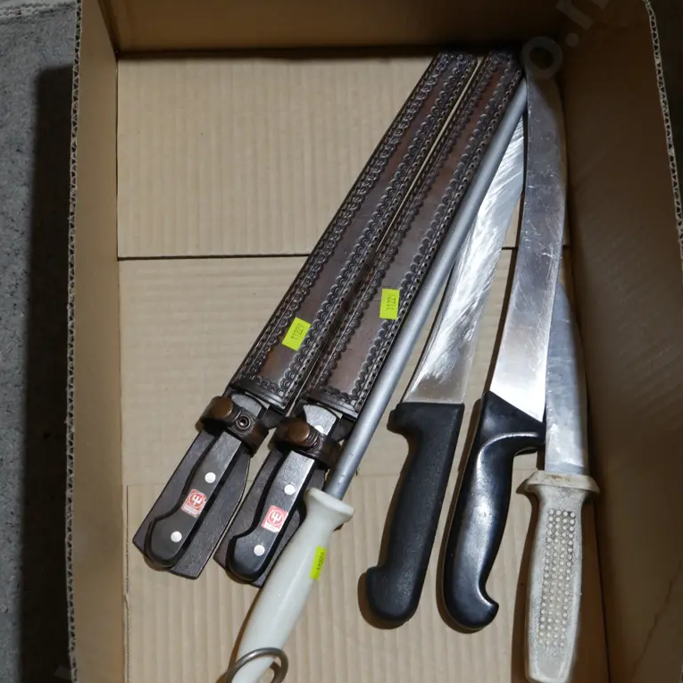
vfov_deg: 24.3
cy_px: 321
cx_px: 342
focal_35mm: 71
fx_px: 1585
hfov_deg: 24.3
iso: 320
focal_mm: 30
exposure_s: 1/60
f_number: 5.4
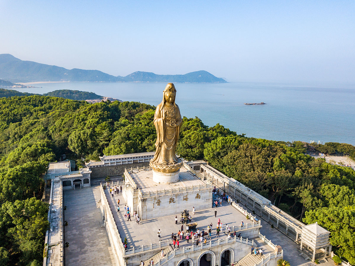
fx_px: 267
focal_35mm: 26
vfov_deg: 53.0
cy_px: 133
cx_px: 178
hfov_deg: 67.3
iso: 100
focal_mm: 4.73
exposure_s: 1/850
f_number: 2.2
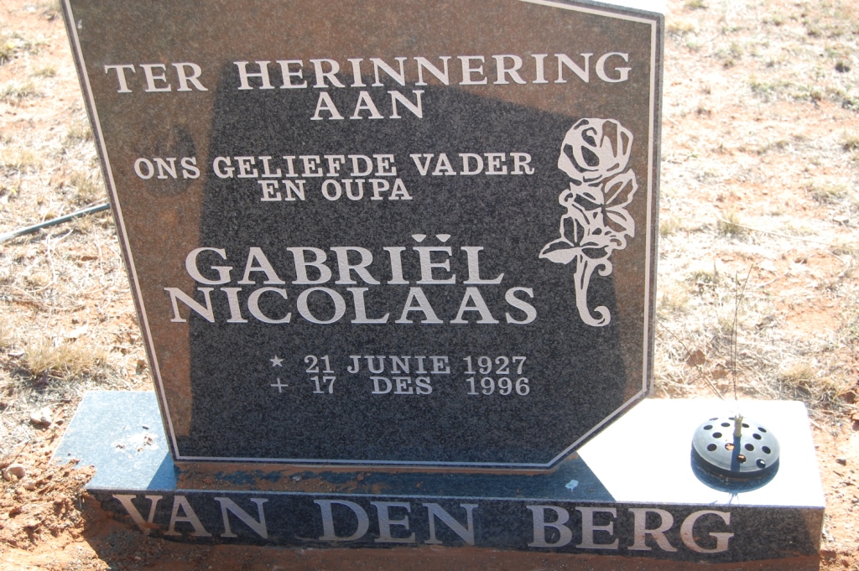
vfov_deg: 25.7
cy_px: 286
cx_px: 430
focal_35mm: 52
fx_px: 1252
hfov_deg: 37.9
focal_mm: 35
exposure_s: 1/125
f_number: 5.6
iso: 200
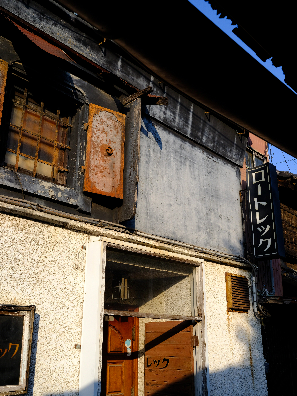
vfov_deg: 51.4
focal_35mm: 36
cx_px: 148
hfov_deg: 39.7
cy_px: 198
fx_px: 412
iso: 400
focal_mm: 45
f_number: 22
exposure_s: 1/60
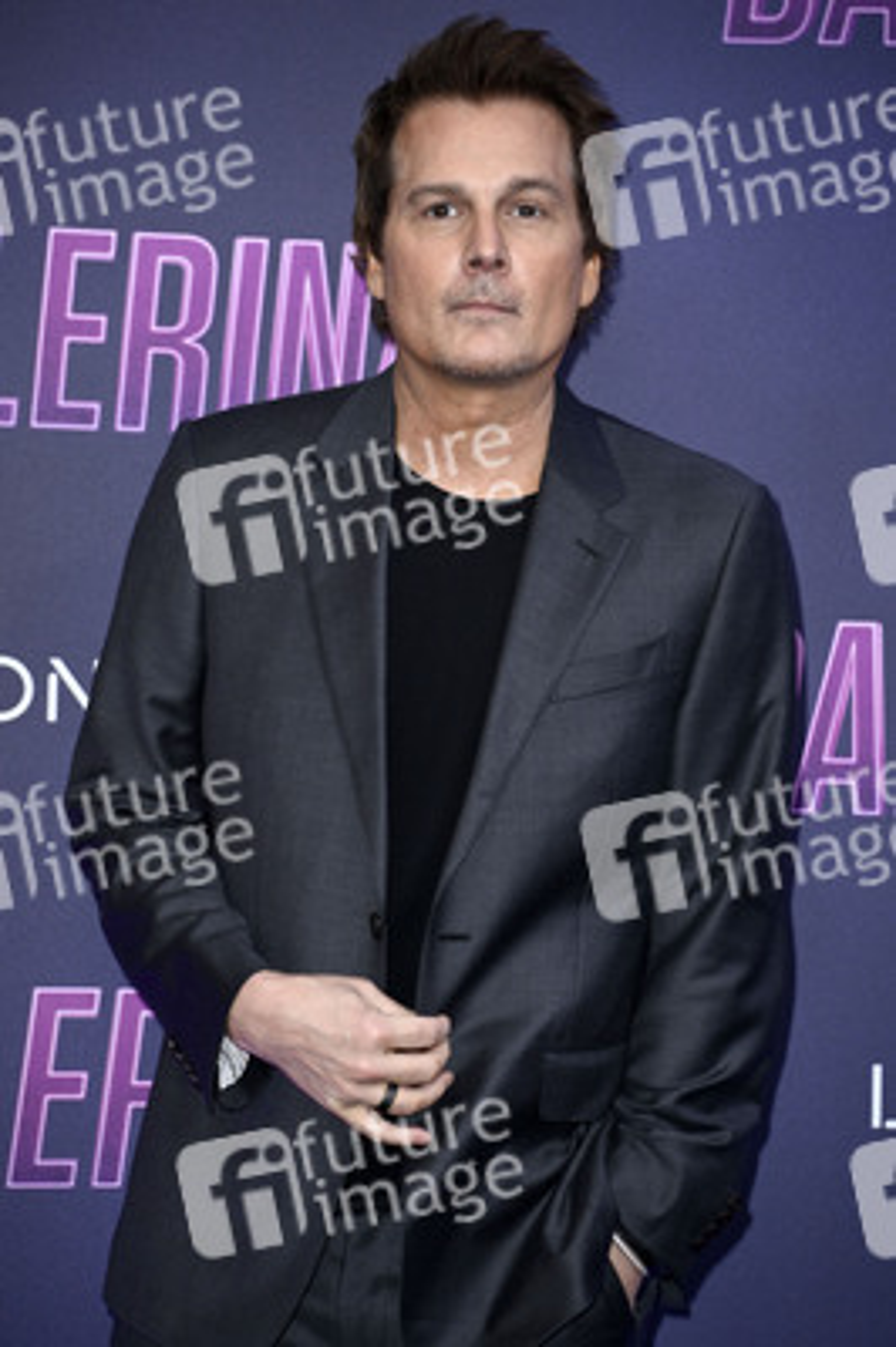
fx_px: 7105
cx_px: 448
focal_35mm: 190
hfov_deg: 7.2
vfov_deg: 10.8
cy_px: 674
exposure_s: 1/250
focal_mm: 190
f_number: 5.6
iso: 500
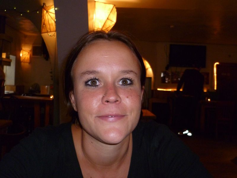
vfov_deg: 36.8
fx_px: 267
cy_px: 89
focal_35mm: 39
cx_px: 118
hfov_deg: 47.9
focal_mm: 7
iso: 400
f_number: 3.2
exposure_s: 1/30
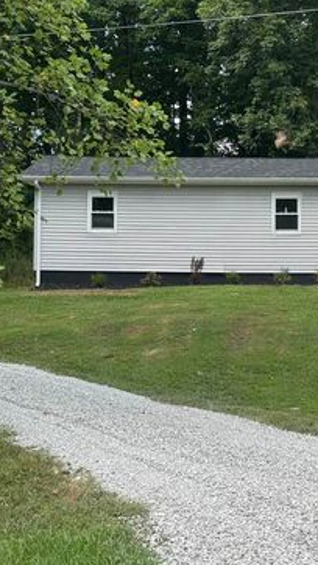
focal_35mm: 72
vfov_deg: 29.4
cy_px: 289
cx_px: 292
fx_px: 1080
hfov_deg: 16.5
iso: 64
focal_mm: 6.76
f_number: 1.78
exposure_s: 1/913
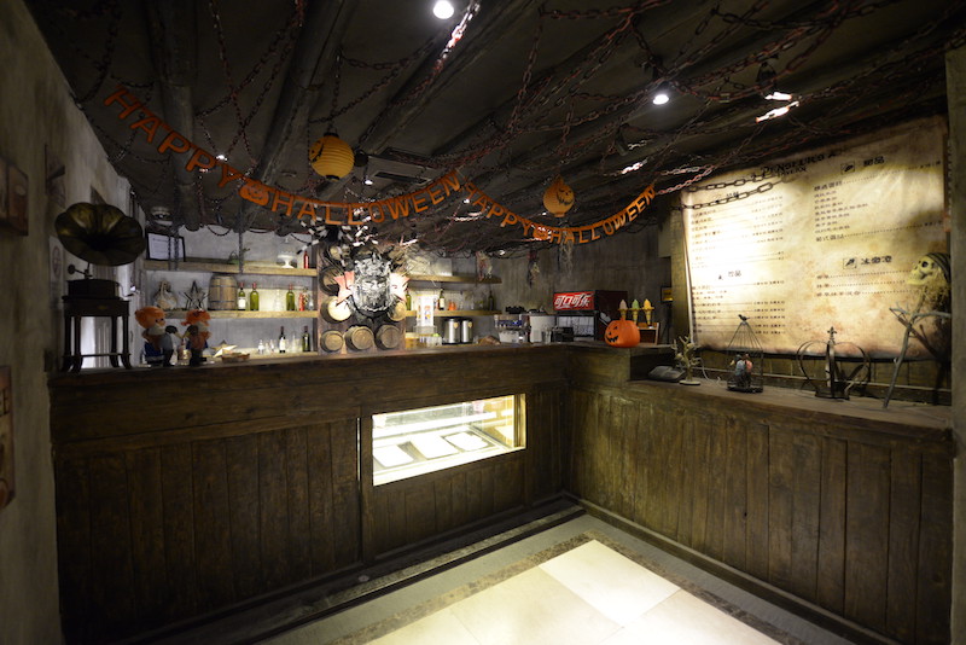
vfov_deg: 73.8
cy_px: 322
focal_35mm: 16
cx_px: 483
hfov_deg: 96.7
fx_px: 429
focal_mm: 16
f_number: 2.8
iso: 2200
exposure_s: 1/60
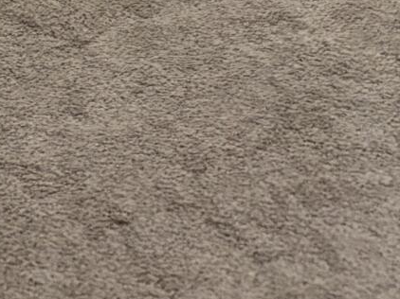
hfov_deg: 10.5
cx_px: -89
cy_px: -742
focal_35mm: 185
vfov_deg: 6.8
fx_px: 2137
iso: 320
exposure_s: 1/60
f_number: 1.6
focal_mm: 5.96
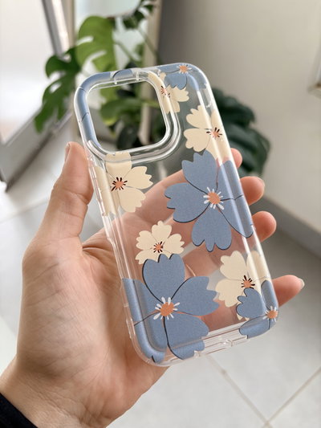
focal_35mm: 26
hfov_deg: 53.1
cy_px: 214
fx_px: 321
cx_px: 160
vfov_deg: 67.3
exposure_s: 1/122
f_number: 1.6
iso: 64
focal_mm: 5.96
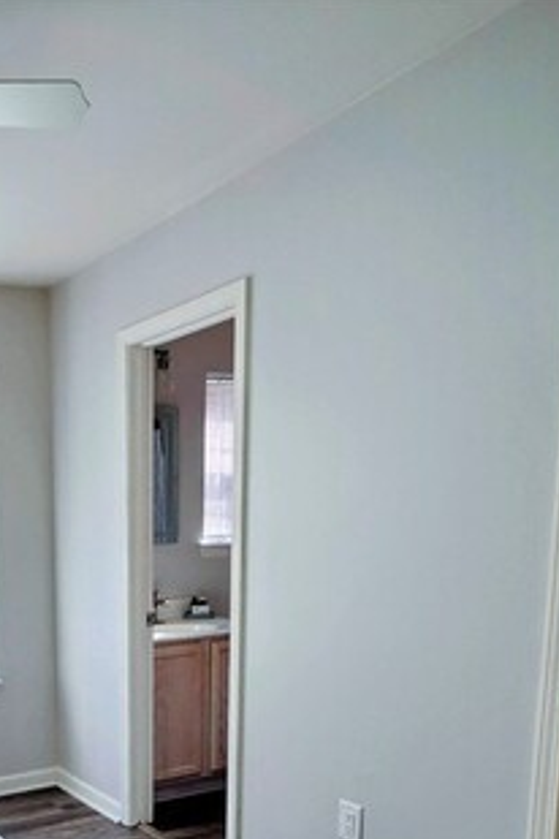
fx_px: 652
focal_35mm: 28
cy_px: 646
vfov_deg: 61.2
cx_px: -60
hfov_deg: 38.3
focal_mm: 2.2
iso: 50
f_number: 2.2
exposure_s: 1/171
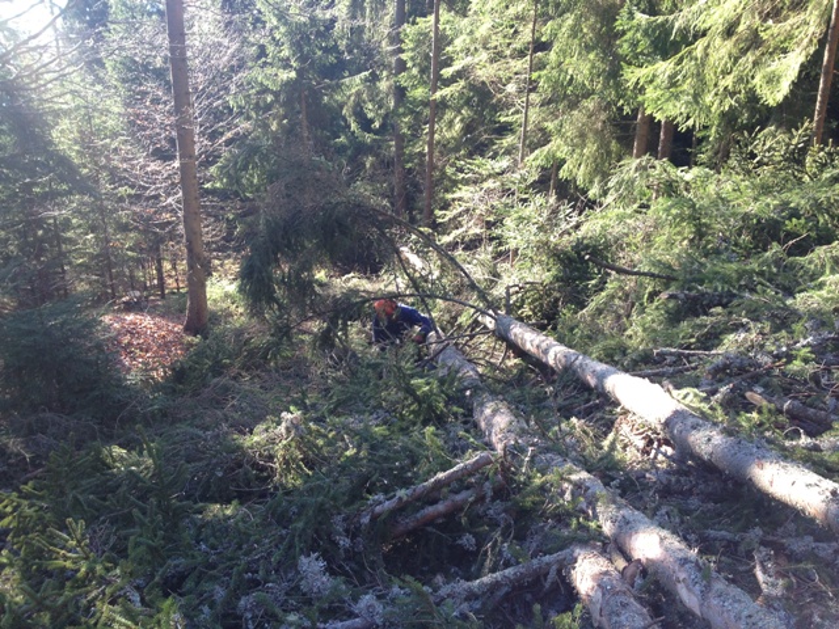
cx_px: 420
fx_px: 848
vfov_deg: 40.7
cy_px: 314
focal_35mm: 35
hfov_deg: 52.6
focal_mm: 4.28
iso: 80
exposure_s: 1/133
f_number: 2.4
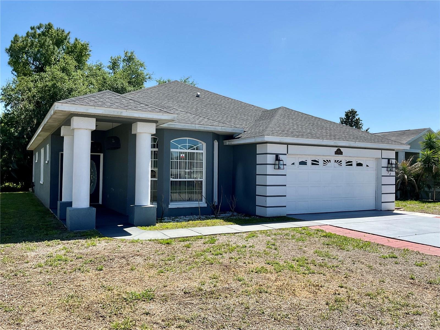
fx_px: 369
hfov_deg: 61.7
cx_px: 220
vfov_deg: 48.2
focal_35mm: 29
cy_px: 165
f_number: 1.8
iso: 16
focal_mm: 3
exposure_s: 1/1848
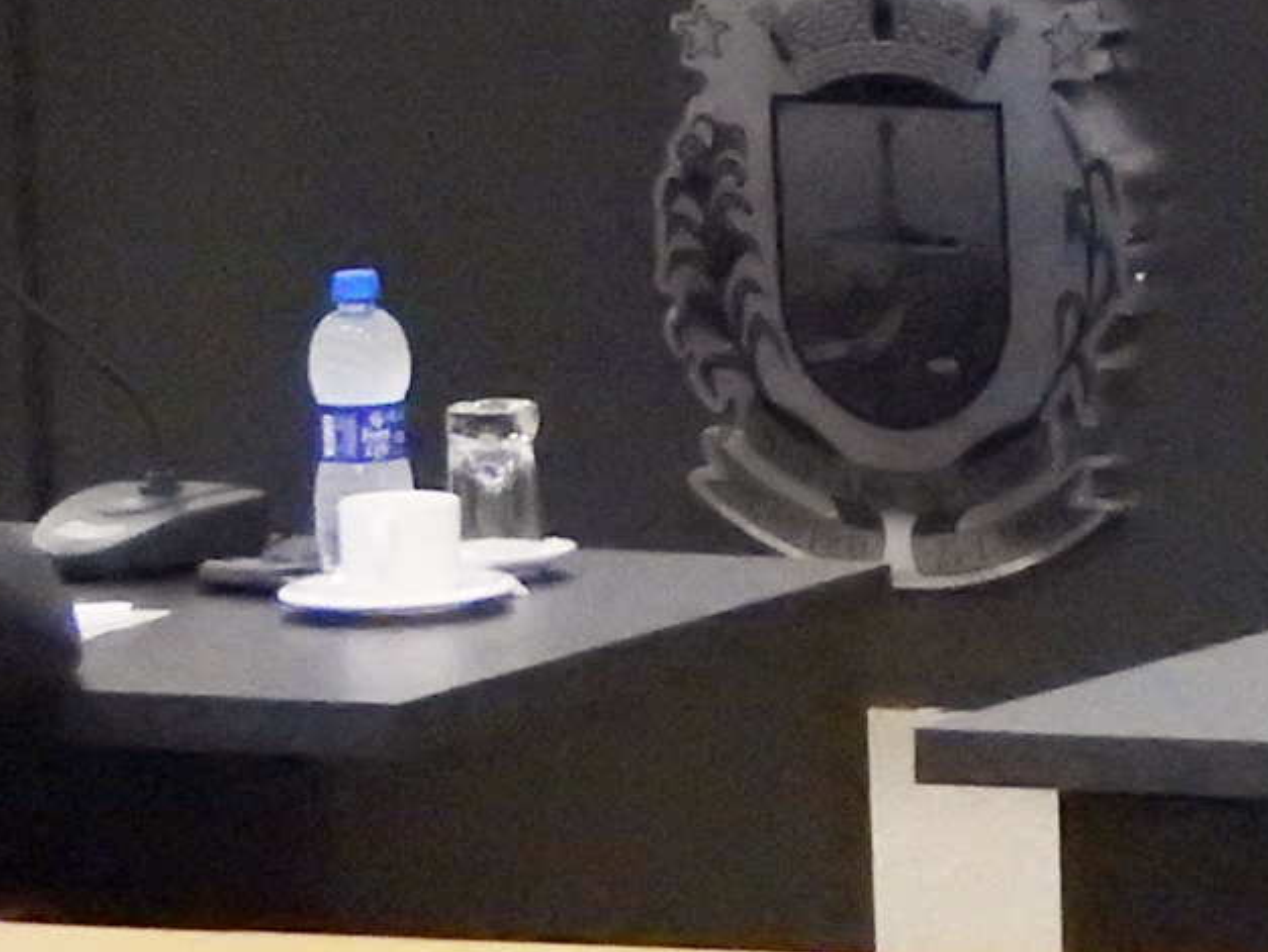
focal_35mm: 433
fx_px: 15870
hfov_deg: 4.6
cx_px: 1709
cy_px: -519
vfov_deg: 3.4
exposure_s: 1/30
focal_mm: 20.6
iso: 1600
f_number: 5
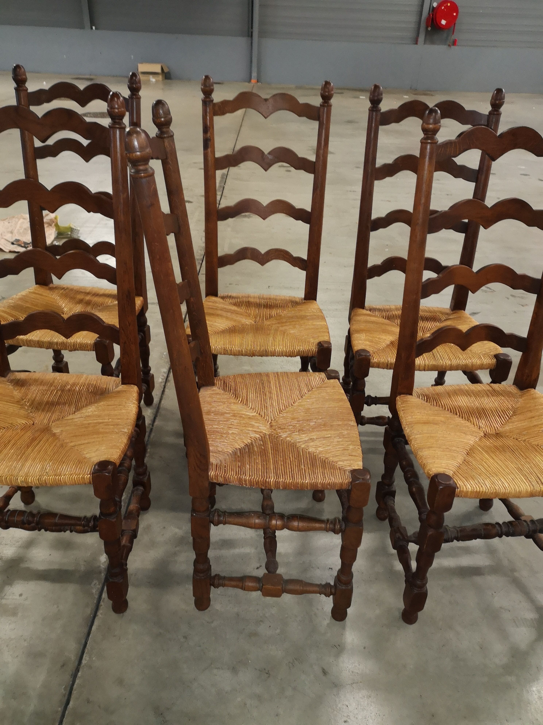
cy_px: 362
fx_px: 565
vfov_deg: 65.3
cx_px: 272
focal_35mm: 27
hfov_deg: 51.4
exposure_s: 1/33.3
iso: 320
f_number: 1.8
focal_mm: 3.95
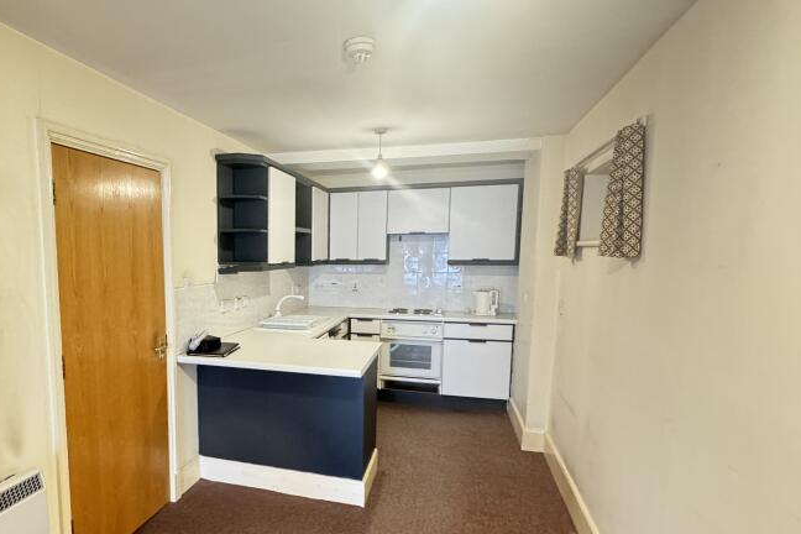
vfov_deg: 54.8
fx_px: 512
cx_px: 263
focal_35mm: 23
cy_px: 316
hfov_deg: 73.6
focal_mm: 2.22
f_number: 2.2
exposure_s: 1/50
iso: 1000
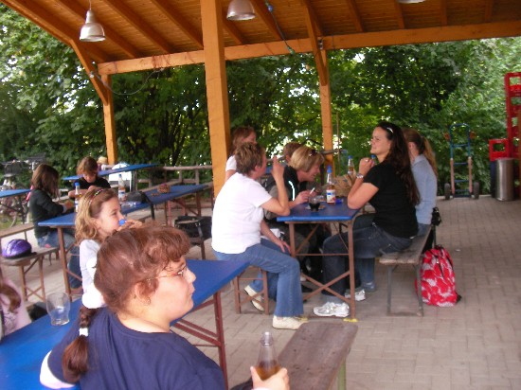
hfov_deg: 45.8
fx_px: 617
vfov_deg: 35.1
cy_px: 195
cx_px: 260
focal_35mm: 41
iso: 50
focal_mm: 6.3
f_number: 3.5
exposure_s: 1/41.5
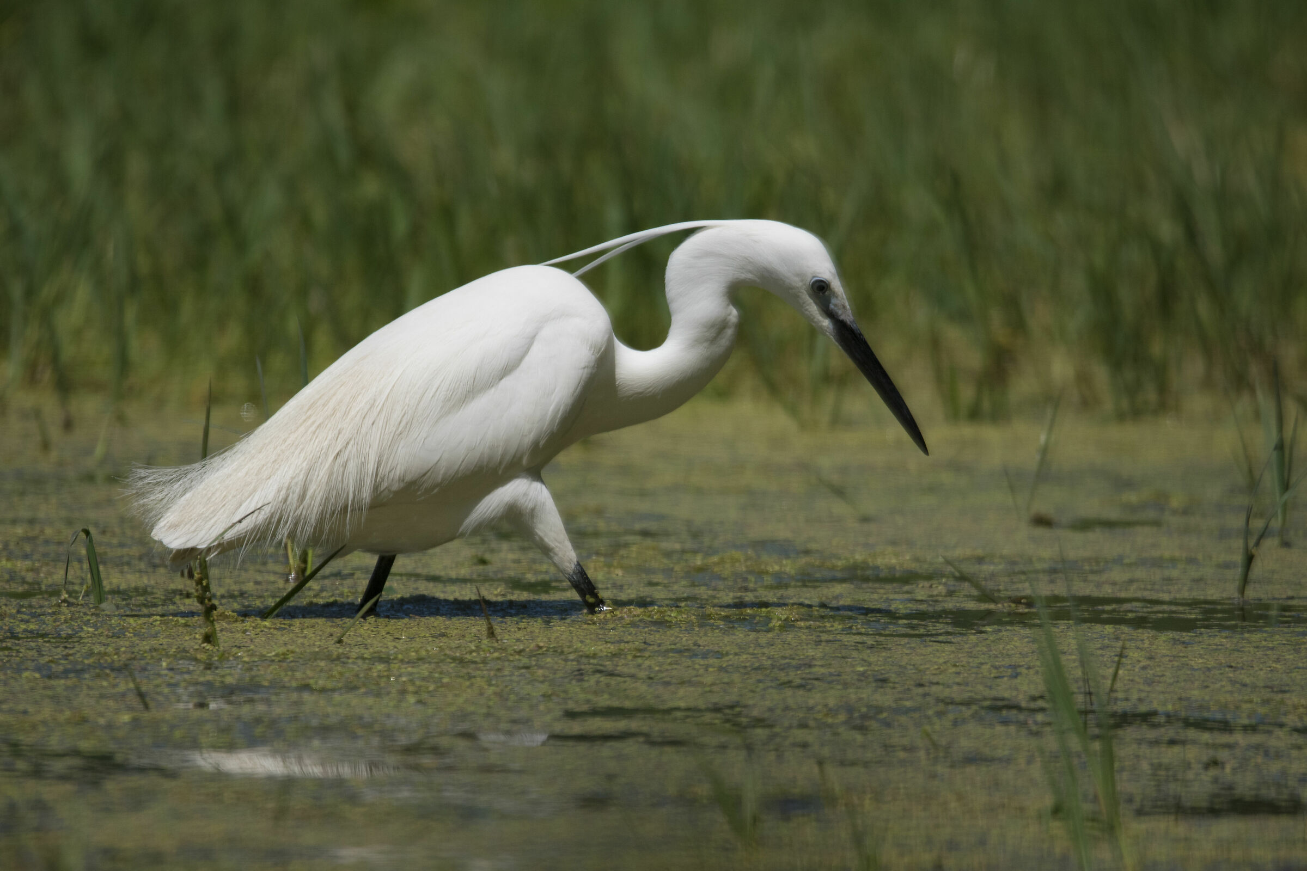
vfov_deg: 1.5
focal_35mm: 900
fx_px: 32672
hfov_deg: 2.3
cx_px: 654
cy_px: 436
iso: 400
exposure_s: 1/1000
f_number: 6.3
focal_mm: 600
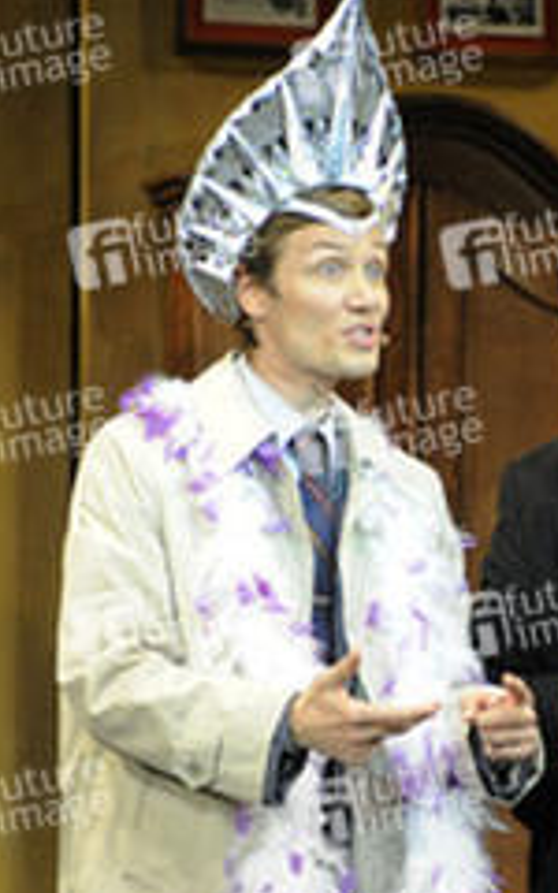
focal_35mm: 479
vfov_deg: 4.4
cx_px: 437
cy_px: 525
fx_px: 11655
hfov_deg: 2.7
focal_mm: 250
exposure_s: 1/500
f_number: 5.6
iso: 3200
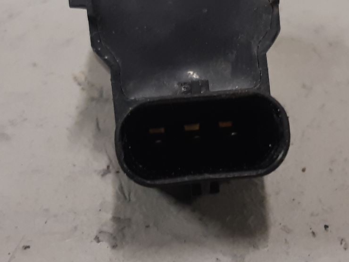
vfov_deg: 20.4
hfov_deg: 27.0
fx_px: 726
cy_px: 159
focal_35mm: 72
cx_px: 215
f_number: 1.7
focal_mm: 3.93
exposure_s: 1/50
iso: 160
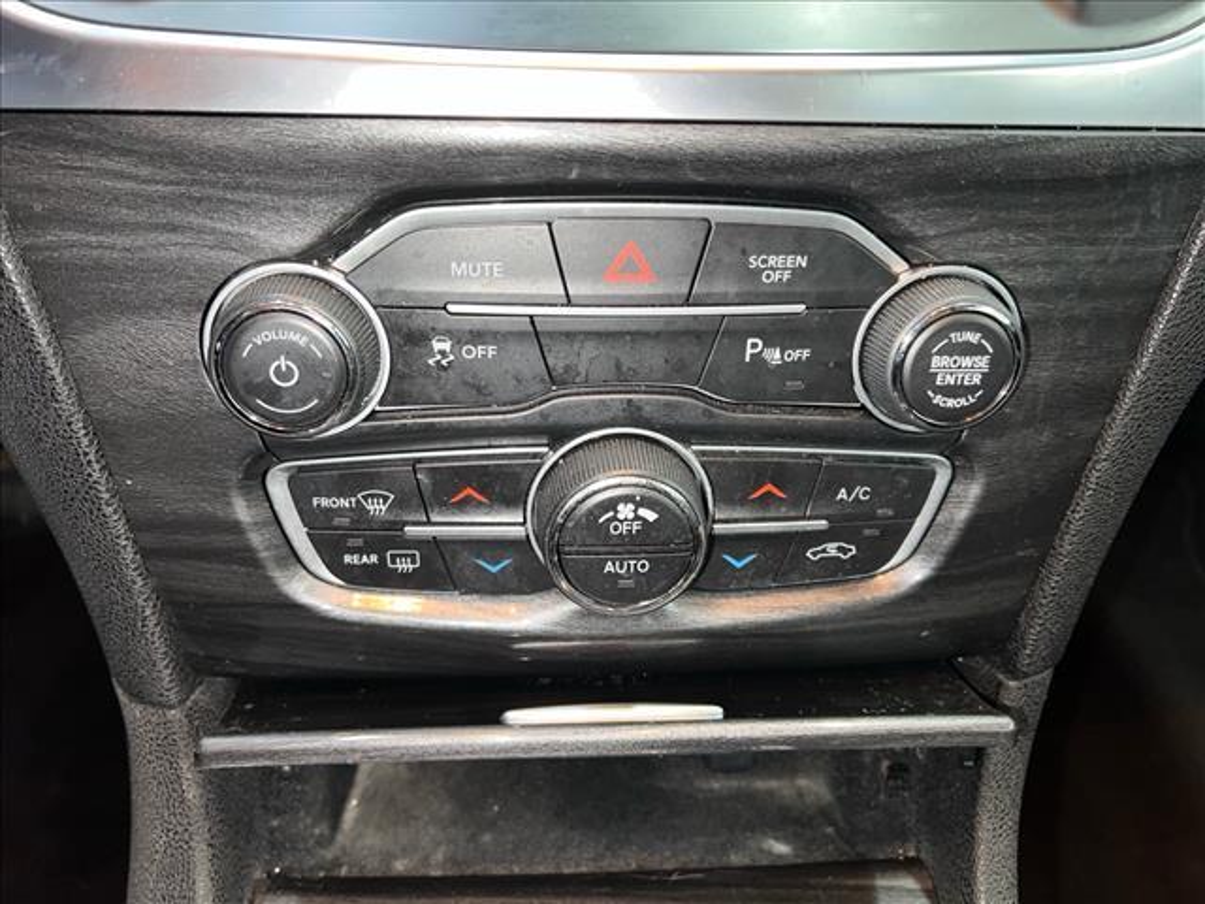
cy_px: 452
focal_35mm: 26
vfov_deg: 53.1
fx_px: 905
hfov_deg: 67.3
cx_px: 602
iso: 32
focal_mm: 5.7
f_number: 1.5
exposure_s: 1/4
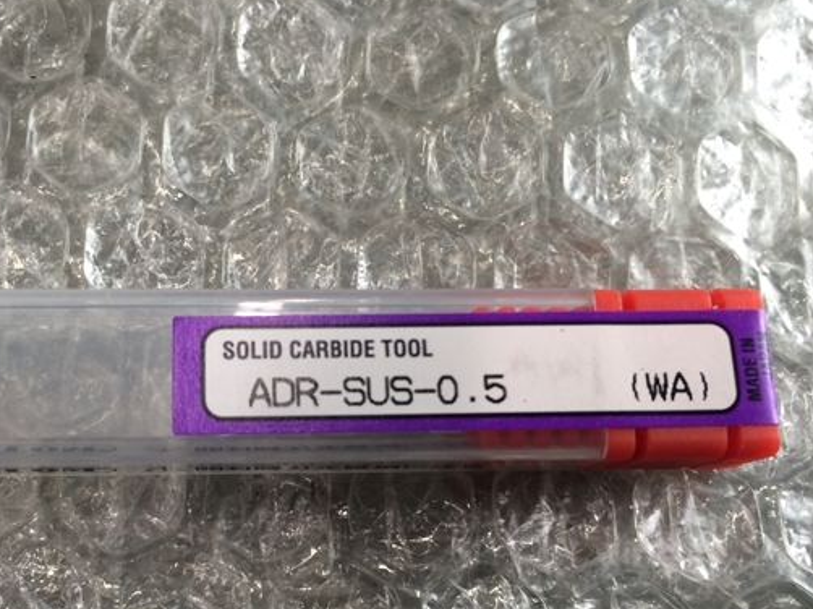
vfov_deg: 38.5
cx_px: 311
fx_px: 869
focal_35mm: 37
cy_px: 368
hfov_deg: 49.7
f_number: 2.2
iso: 64
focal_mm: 4.15
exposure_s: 1/30
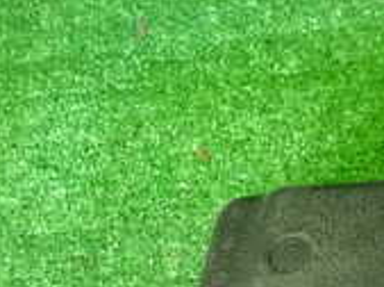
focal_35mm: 89
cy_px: 437
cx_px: 584
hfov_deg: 19.2
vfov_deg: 15.2
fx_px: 985
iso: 1250
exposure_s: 1/50
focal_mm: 4.5
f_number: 2
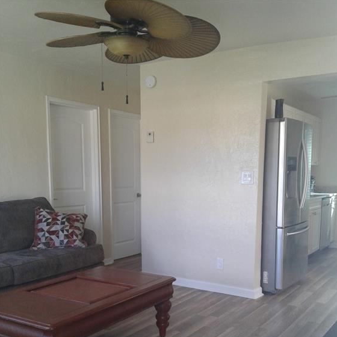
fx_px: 441
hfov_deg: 41.9
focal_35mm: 40
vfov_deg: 41.2
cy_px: 230
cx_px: 172
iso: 50
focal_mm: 3.3
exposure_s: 1/60
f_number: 2.2
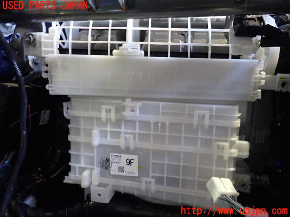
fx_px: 209
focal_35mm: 25
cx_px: 145
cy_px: 108
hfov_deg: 69.4
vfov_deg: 54.9
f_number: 2
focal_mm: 4.5
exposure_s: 1/30
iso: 640
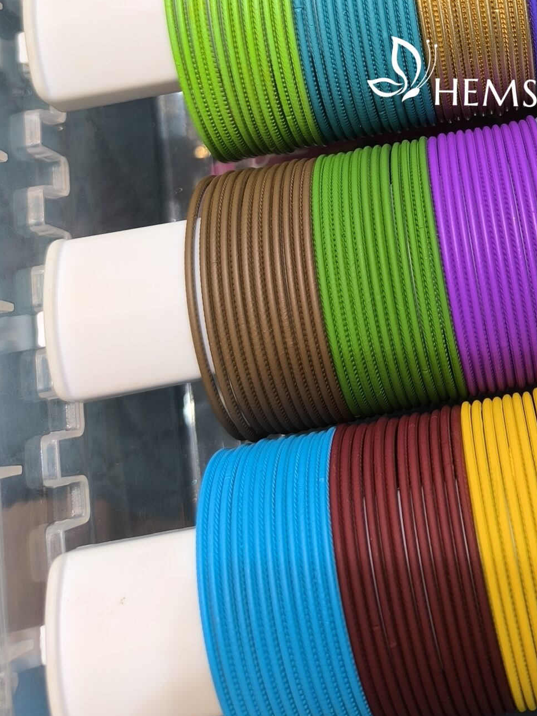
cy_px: 78
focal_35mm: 46
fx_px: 951
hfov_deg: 29.5
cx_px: 536
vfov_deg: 38.5
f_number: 1.65
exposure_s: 1/100
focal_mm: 6.14
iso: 125
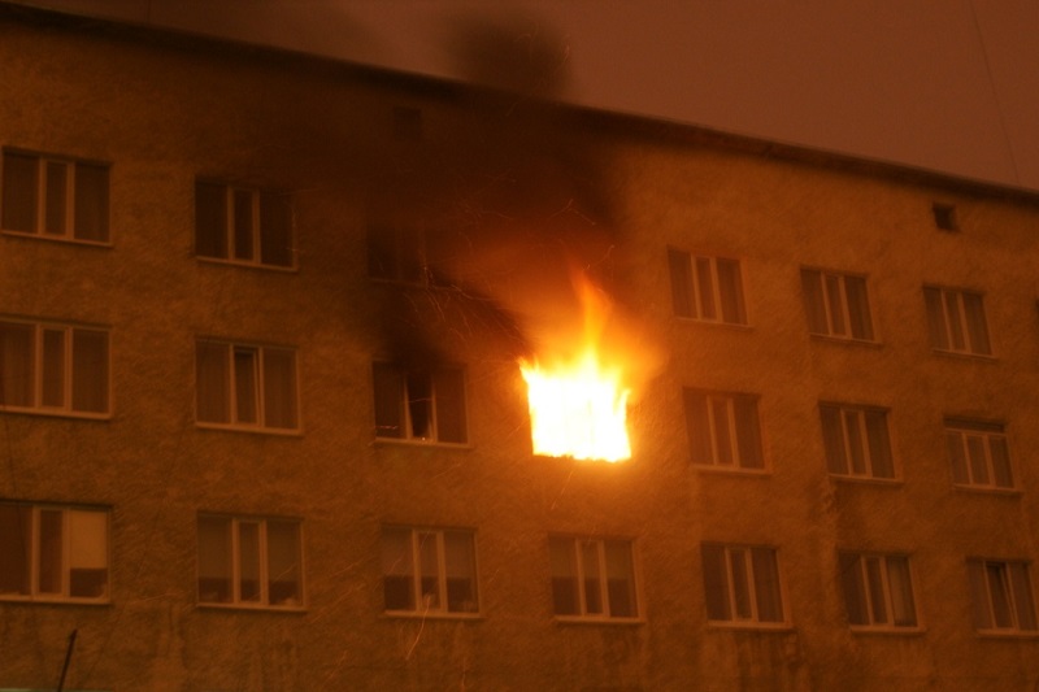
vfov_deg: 25.7
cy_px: 346
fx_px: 1515
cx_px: 520
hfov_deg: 37.9
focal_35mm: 52
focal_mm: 35
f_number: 5.6
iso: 800
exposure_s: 1/2.5
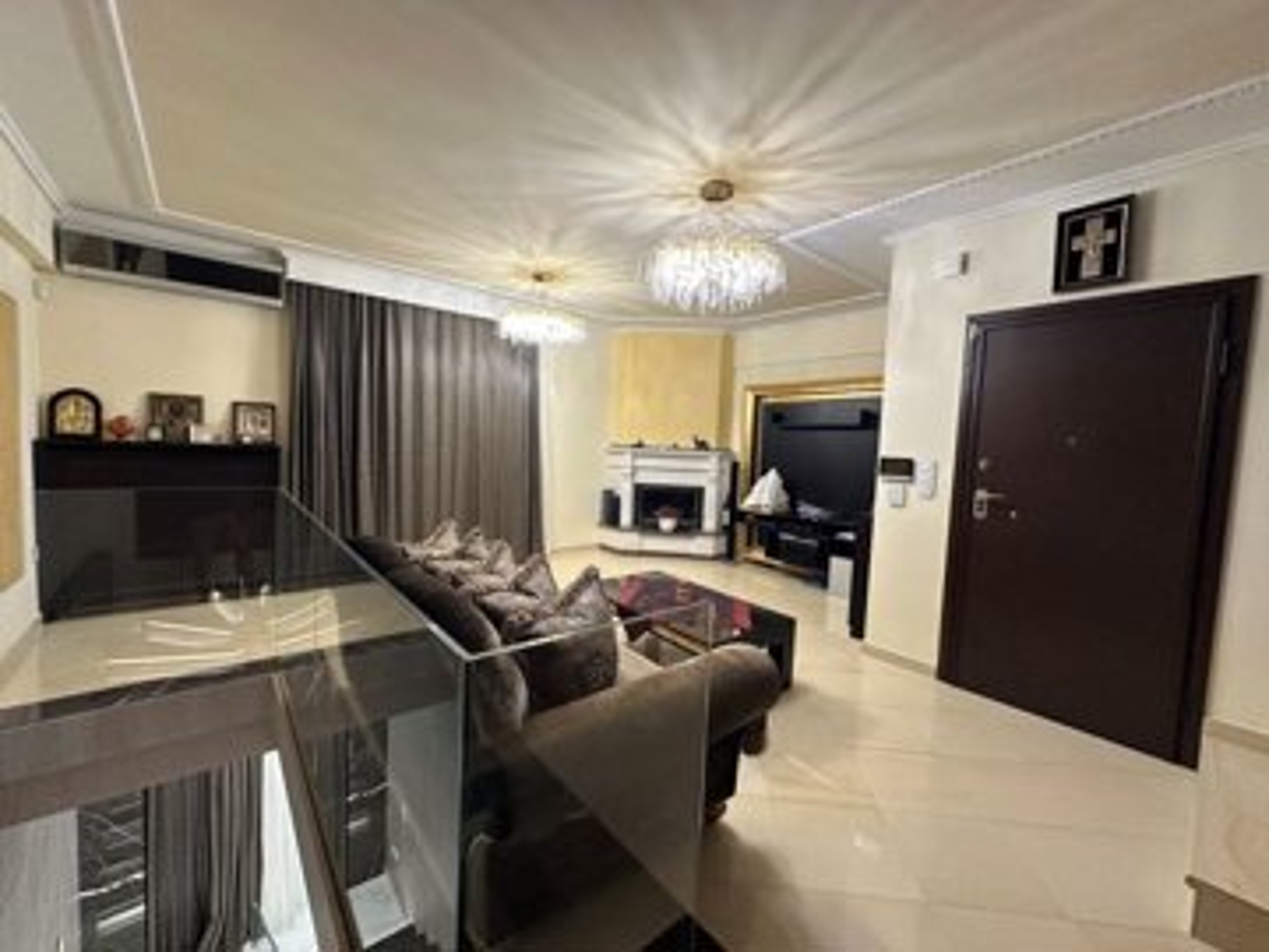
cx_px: 634
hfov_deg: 102.1
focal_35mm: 14
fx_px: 513
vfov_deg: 85.7
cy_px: 476
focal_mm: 2.22
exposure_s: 1/100
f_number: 2.2
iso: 200
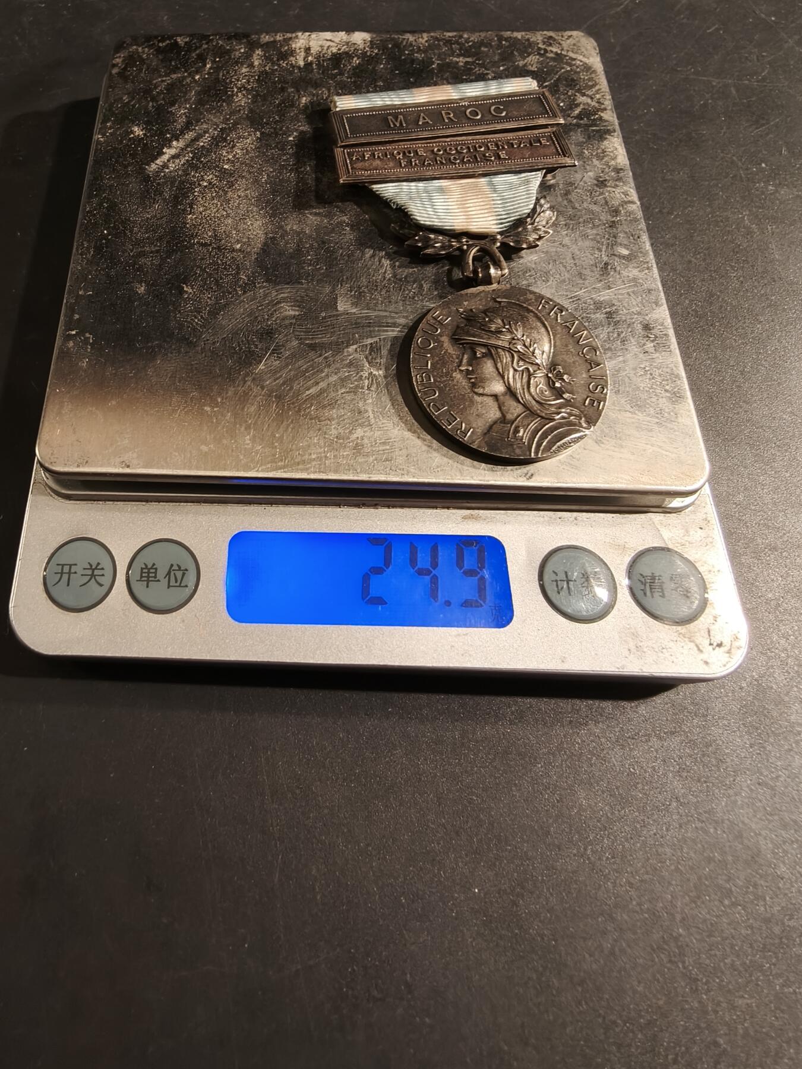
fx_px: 710
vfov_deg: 73.9
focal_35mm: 23
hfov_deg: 58.9
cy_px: 534
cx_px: 401
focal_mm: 2.32
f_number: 2
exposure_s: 1/74.1
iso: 160
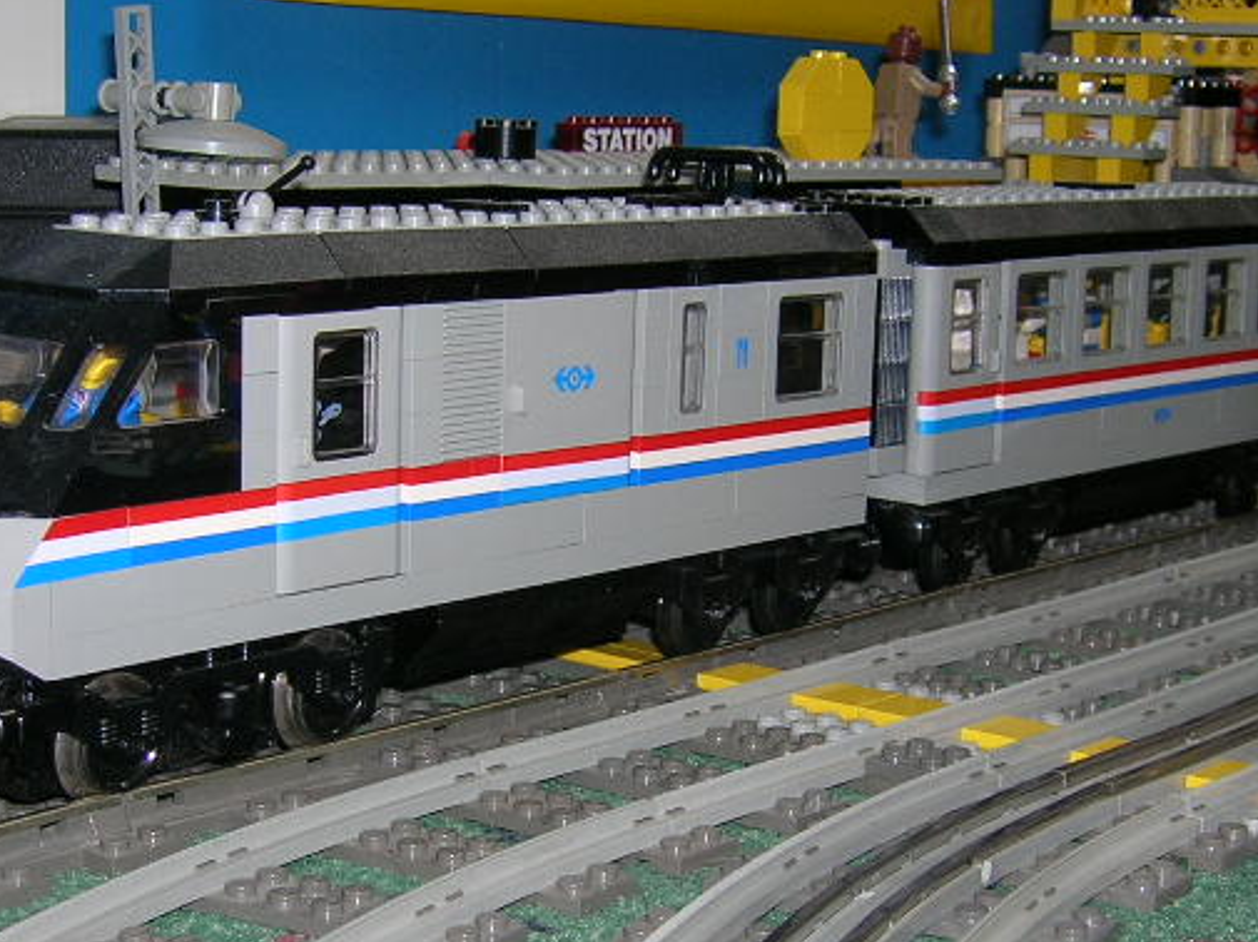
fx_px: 2506
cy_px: 568
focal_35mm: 69
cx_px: 623
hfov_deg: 28.2
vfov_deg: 21.3
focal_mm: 5.7
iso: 50
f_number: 2.9
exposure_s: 1/60.1
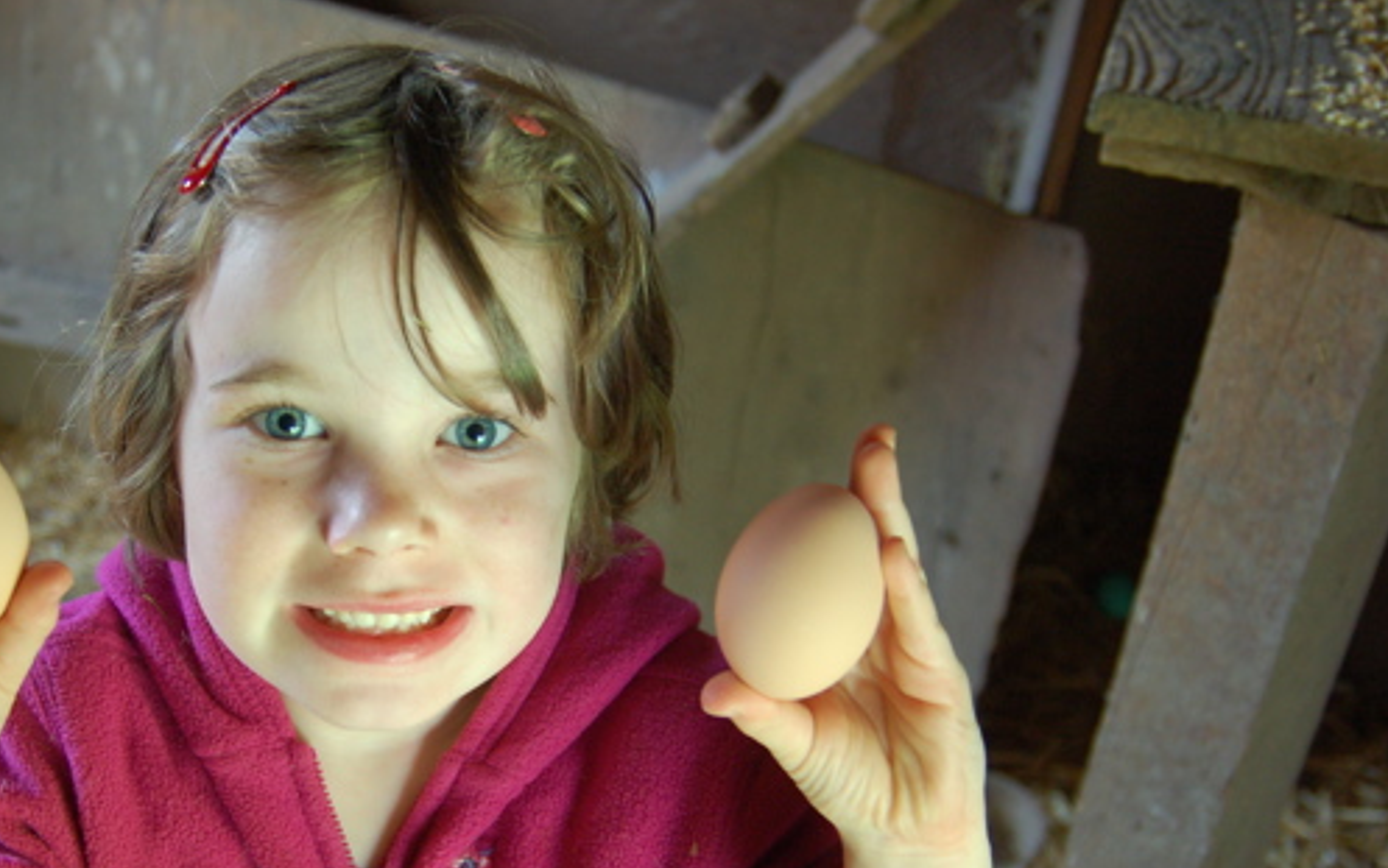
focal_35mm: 55
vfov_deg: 23.5
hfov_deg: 36.6
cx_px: 503
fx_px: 2081
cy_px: 557
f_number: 3.8
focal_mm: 28
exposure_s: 1/30
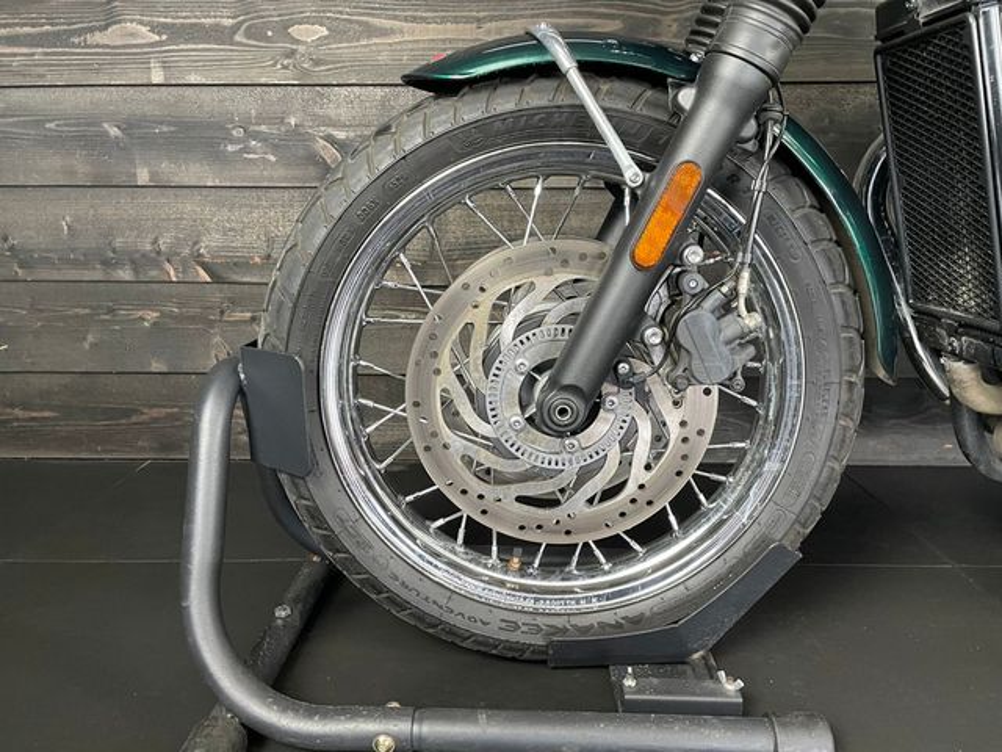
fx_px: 753
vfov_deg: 53.1
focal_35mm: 26
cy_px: 376
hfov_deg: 67.3
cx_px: 501
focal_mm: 4.2
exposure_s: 1/50
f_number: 1.6
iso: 500
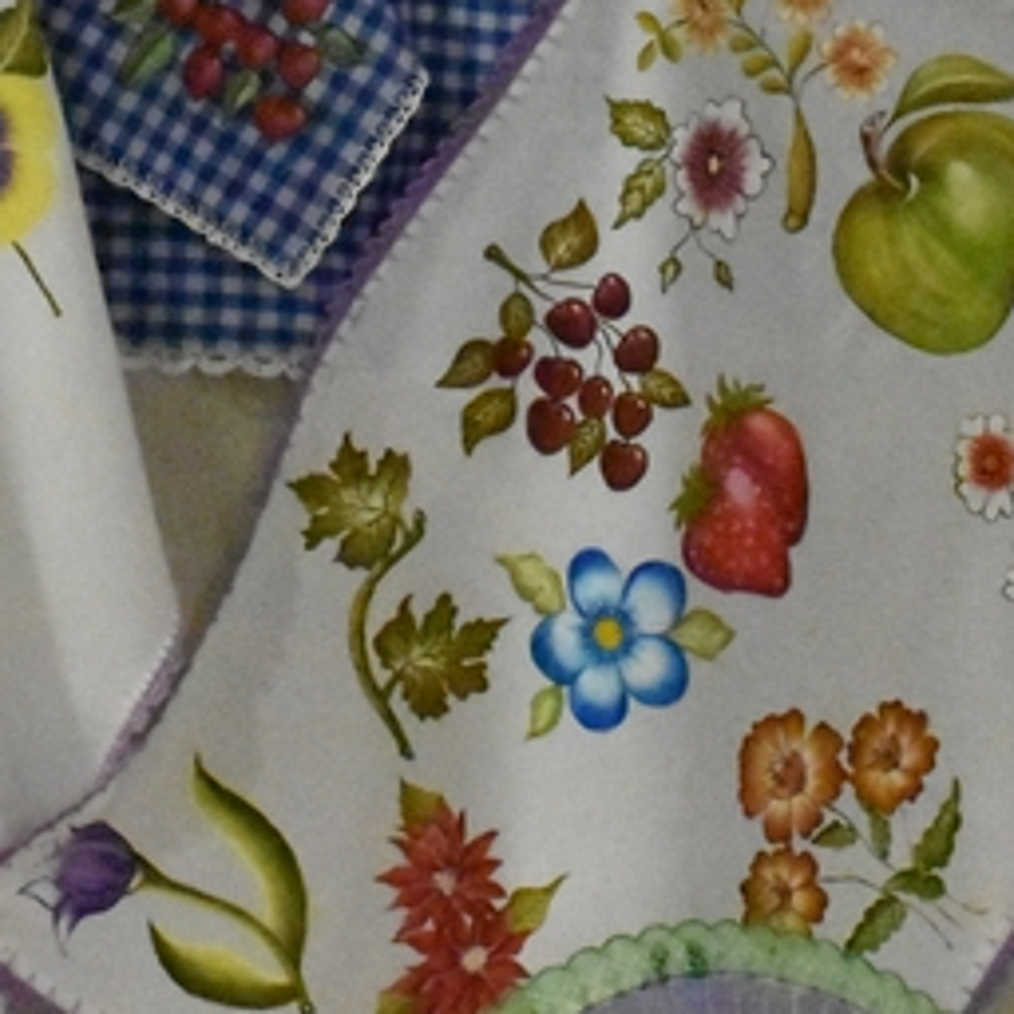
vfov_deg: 7.8
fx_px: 7424
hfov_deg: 7.8
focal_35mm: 224
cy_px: -79
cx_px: 741
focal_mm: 50
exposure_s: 1/320
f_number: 9
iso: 25600
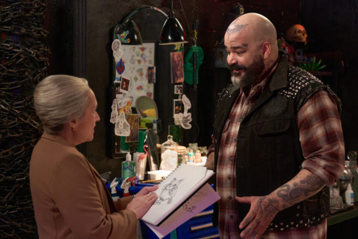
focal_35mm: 70
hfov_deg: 28.8
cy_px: 120
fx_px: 696
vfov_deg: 19.5
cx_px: 179
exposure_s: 1/160
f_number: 5.6
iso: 8000
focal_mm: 70
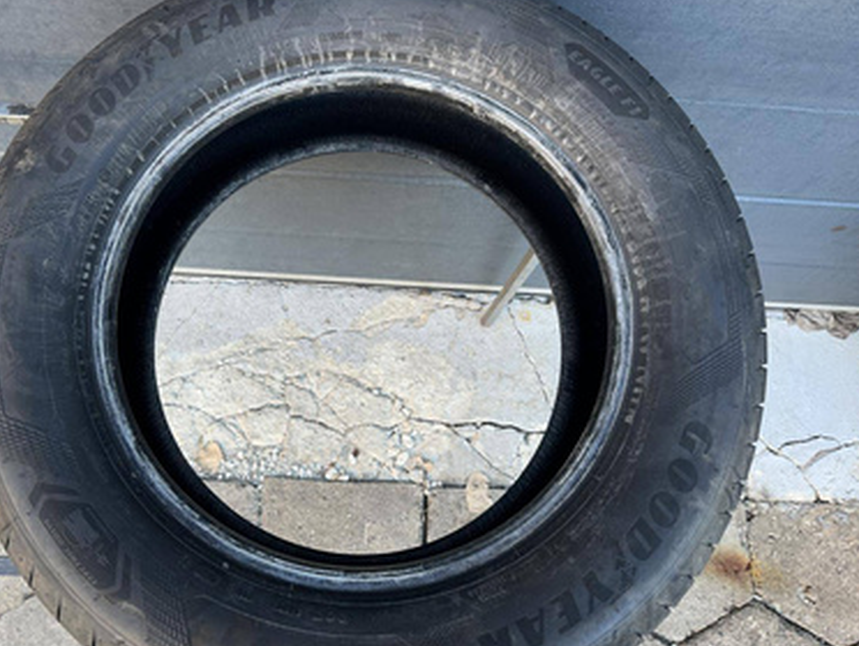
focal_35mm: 29
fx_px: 721
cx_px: 360
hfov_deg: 61.3
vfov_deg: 48.3
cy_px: 302
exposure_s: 1/121
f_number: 1.78
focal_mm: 6.86
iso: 125
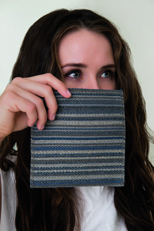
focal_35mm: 80
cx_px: 77
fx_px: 513
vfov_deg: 25.4
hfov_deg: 17.1
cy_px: 116
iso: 160
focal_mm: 80
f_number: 11
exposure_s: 1/125
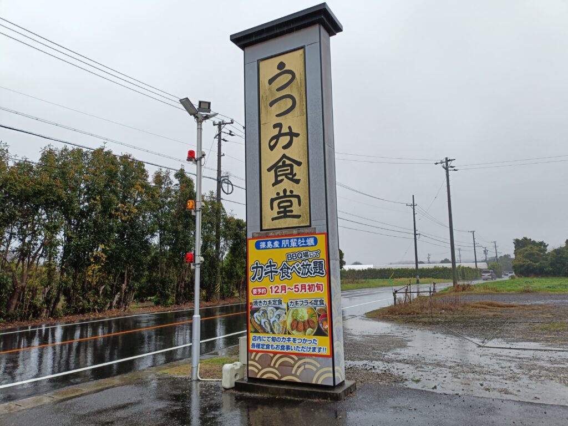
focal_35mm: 25
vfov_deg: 54.9
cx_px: 284
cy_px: 213
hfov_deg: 69.4
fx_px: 410
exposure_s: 1/120
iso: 80
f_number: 1.7
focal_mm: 4.7
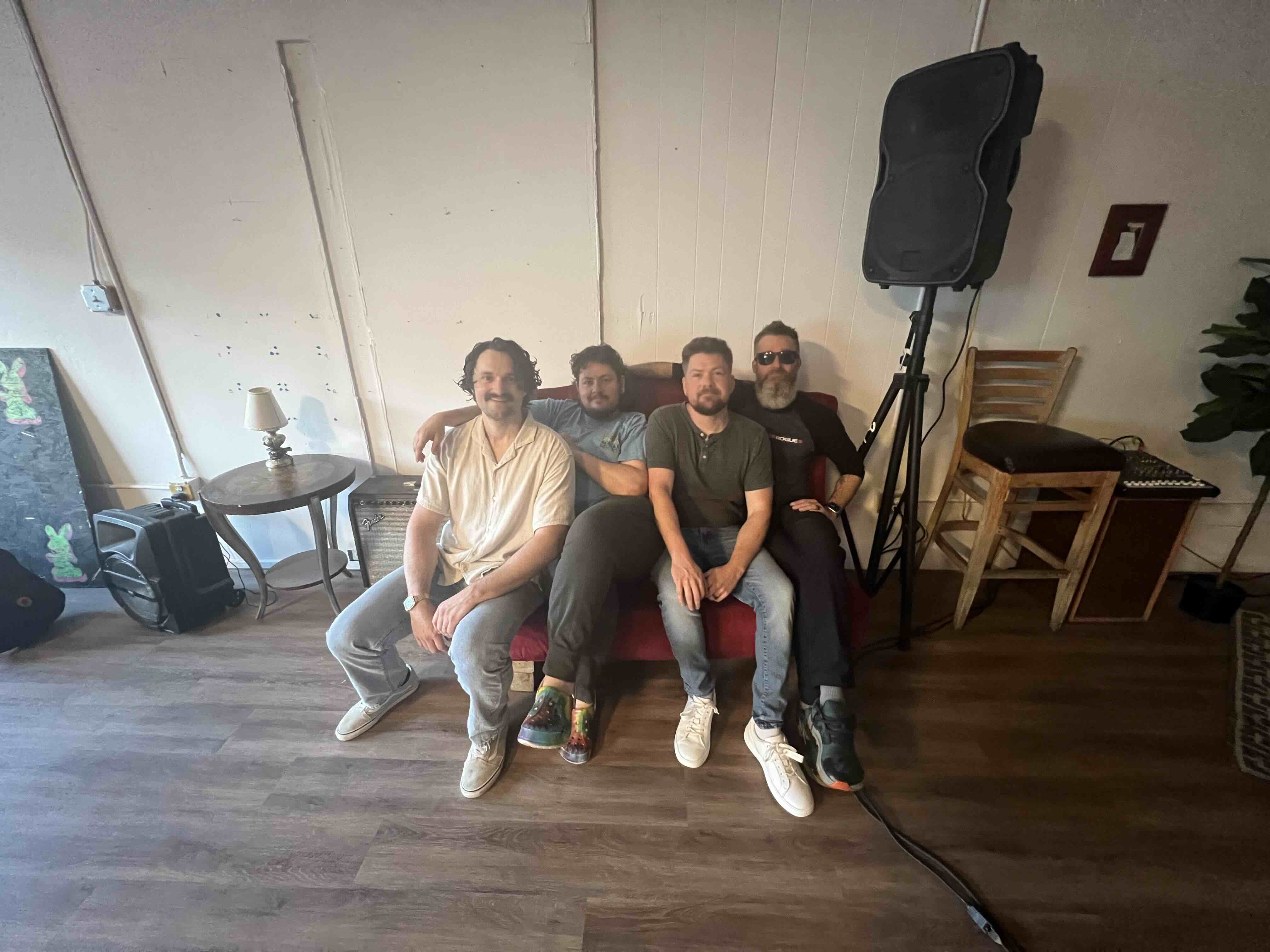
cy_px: 476
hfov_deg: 106.2
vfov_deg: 89.9
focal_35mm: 13
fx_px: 477
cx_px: 635
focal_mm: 1.57
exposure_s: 1/40
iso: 1000
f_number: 1.8
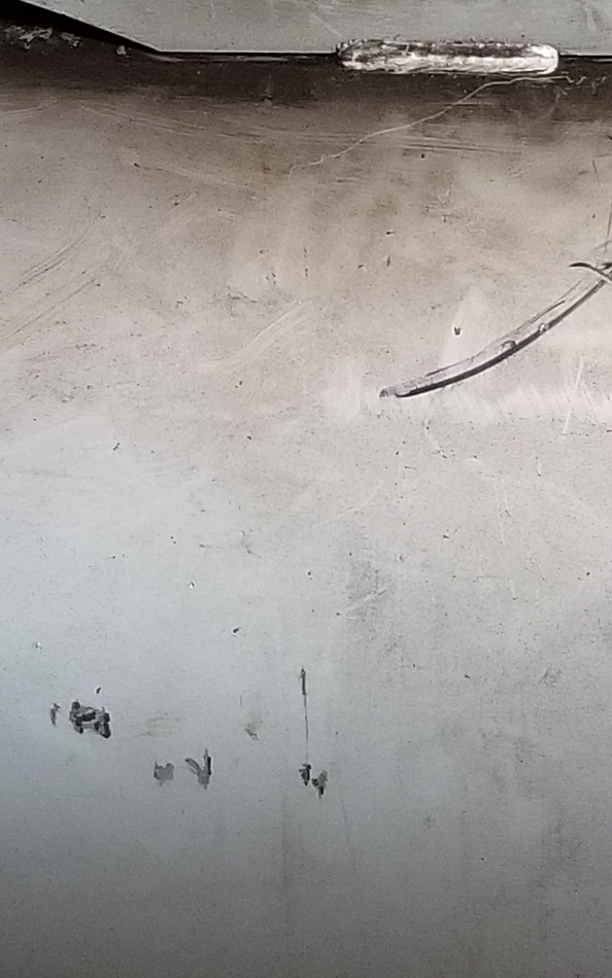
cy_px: 212
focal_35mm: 117
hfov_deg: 10.9
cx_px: -203
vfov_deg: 17.7
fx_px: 3121
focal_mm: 4.25
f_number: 1.7
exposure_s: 1/15
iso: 250
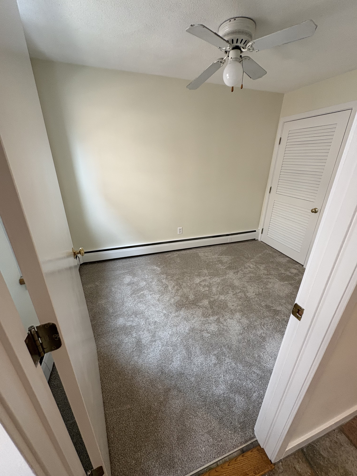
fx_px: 193
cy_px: 238
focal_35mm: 14
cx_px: 178
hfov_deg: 85.7
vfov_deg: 102.1
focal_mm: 2.22
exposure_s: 1/120
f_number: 2.2
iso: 200
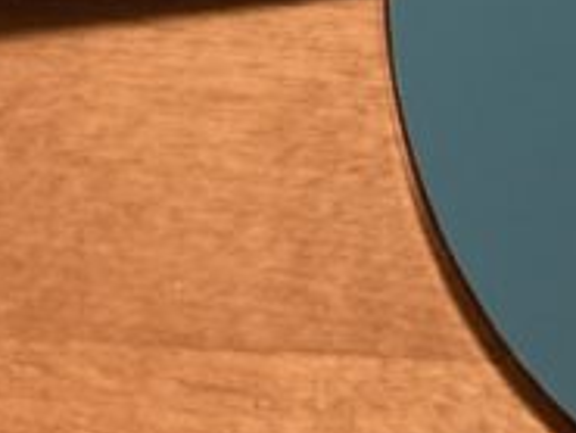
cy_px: -567
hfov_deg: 12.2
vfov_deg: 8.8
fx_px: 2581
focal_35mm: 155
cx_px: 856
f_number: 1.8
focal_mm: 3.99
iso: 100
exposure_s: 1/50
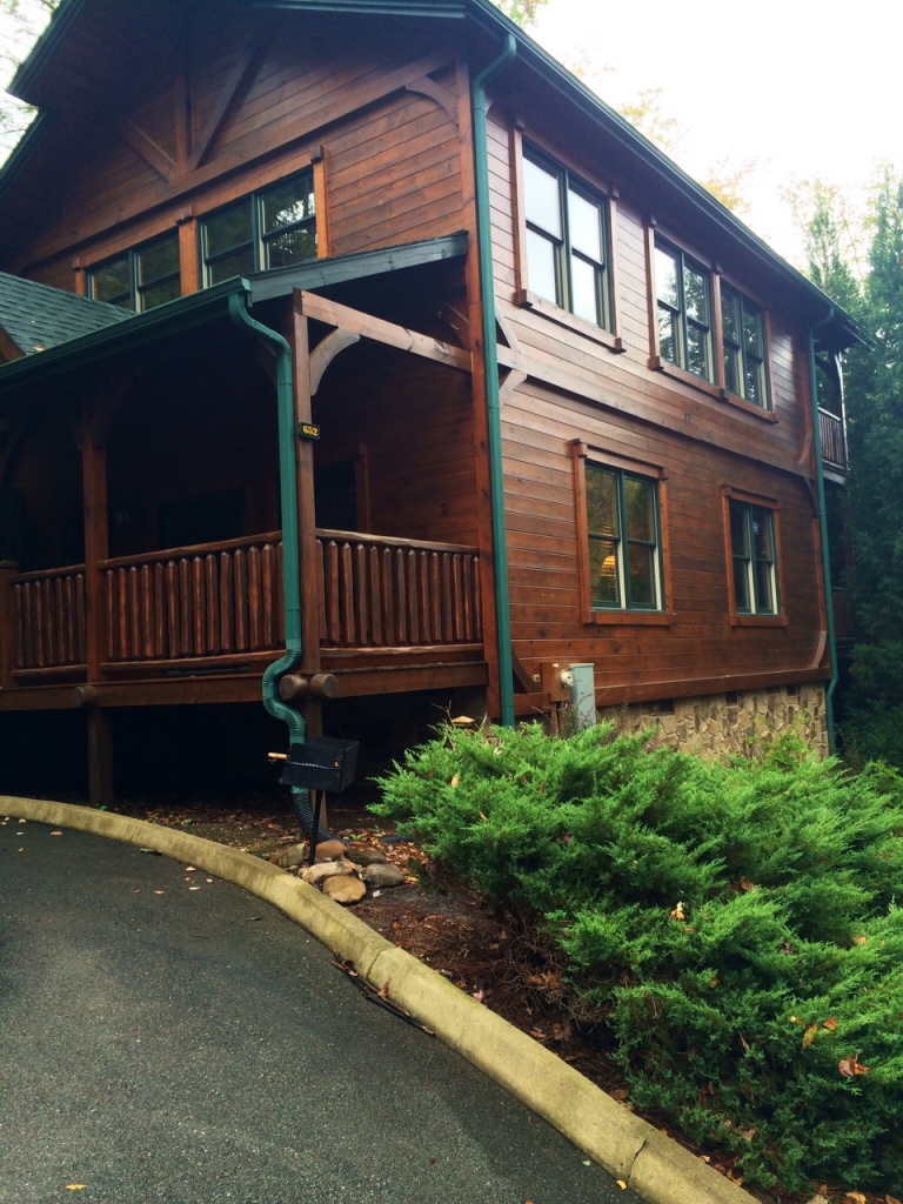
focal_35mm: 30
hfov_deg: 46.8
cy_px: 602
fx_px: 1043
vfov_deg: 60.0
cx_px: 452
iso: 50
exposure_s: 1/60
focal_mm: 4.12
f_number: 2.2
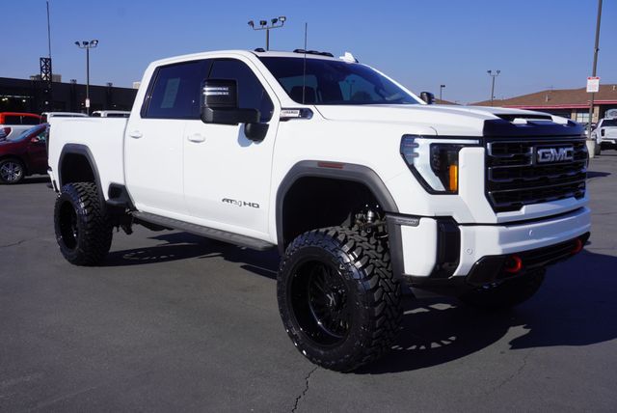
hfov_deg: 53.1
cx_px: 308
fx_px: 618
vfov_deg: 36.9
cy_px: 206
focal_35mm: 36
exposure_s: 1/250
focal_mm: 24
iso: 100
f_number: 11
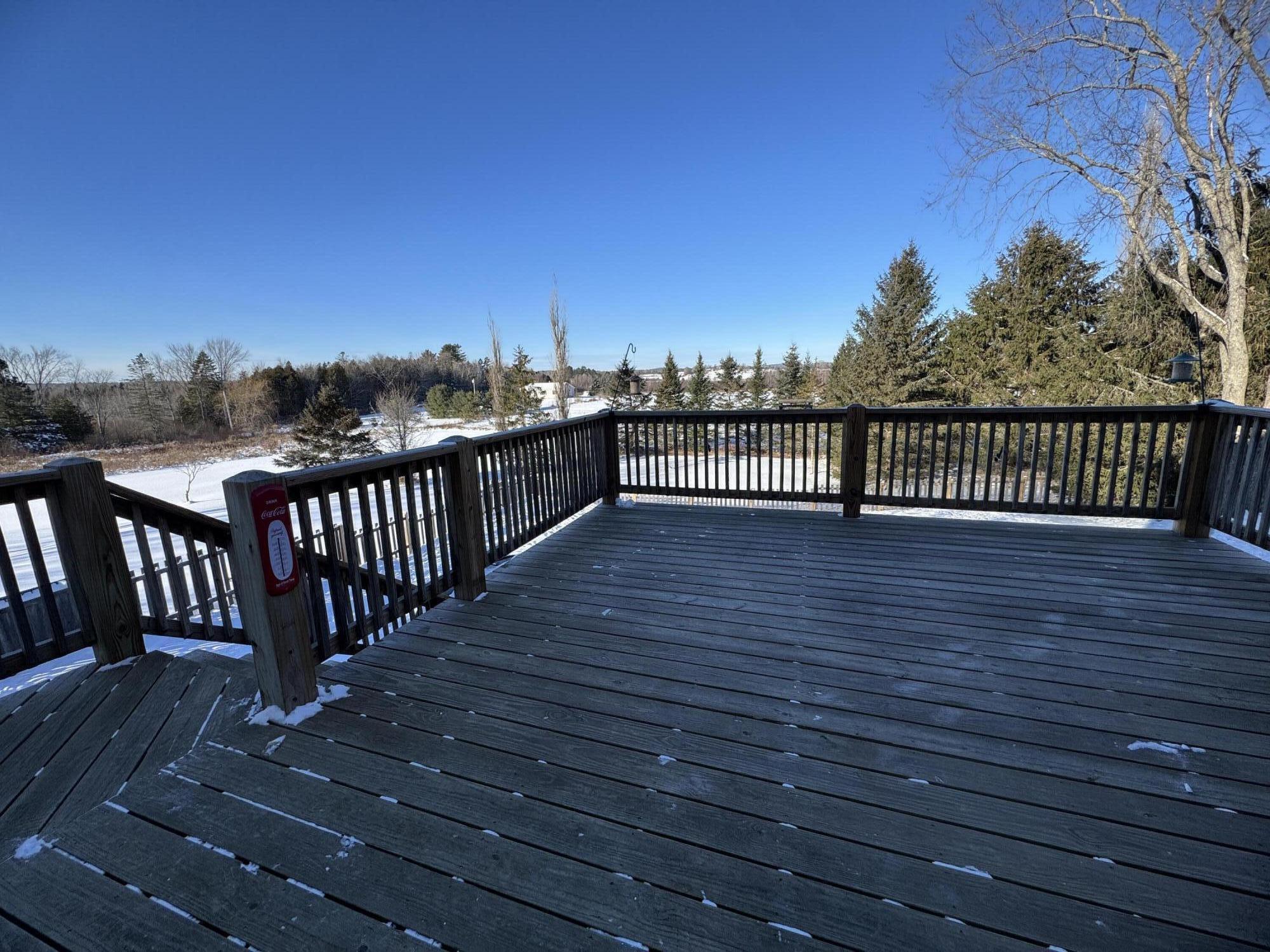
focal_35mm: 14
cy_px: 476
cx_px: 635
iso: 40
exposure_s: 1/1217
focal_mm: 2.22
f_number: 2.2
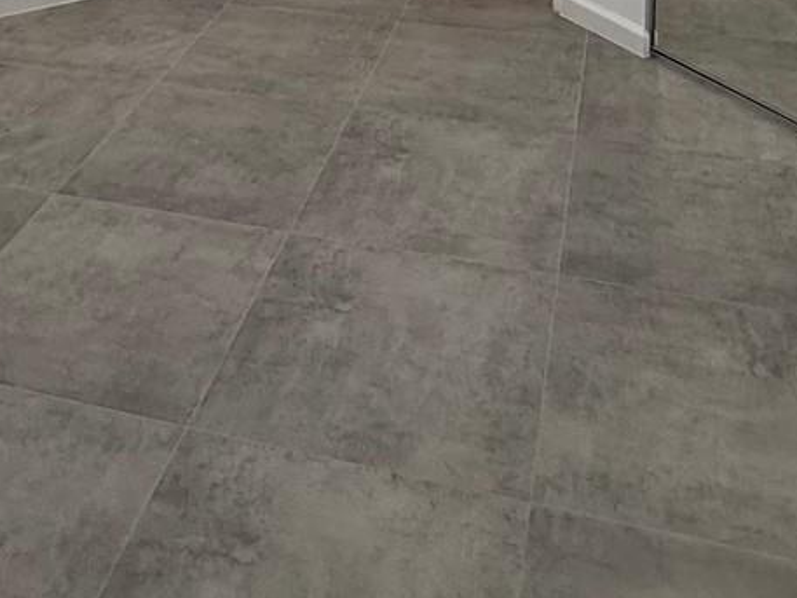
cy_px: -249
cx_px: 307
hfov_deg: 38.7
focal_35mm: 49
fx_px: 1128
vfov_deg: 24.4
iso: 100
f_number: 2.2
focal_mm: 2.22
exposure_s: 1/120
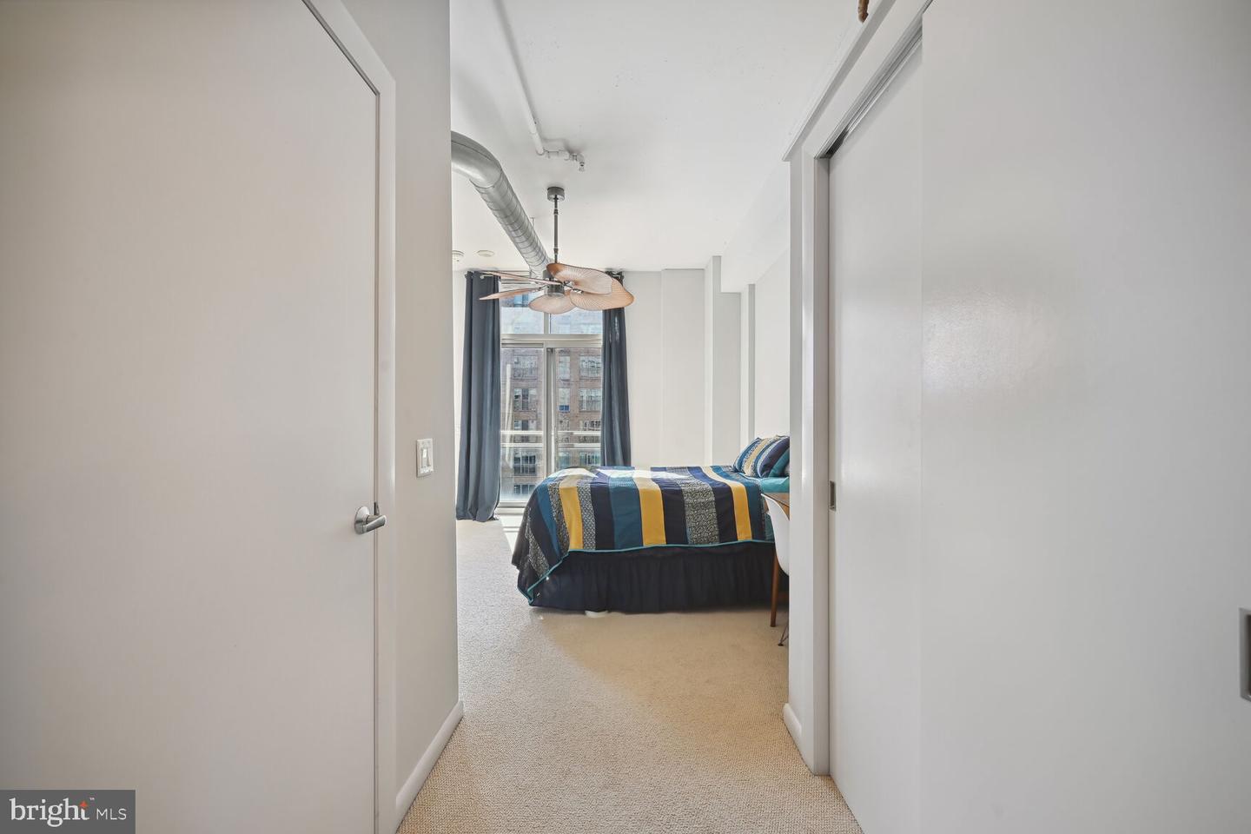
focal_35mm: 14
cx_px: 626
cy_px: 417
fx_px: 486
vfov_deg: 81.2
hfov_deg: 104.3
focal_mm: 14
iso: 200
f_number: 9
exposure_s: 1/50
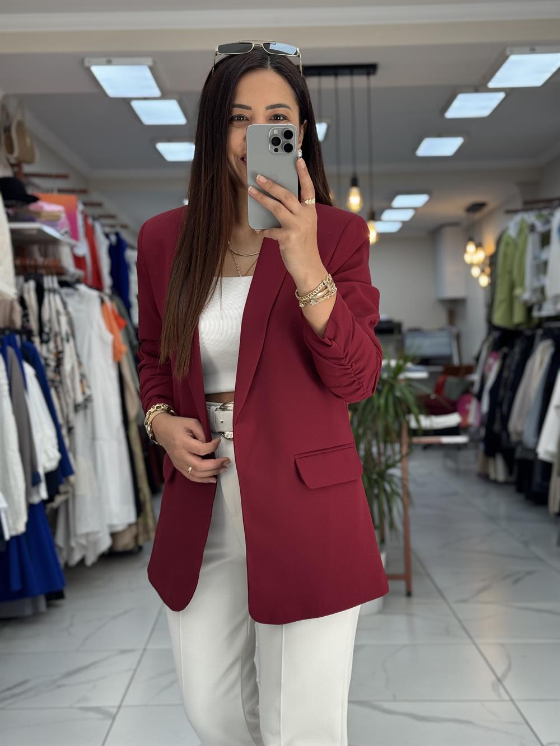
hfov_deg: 30.3
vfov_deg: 39.7
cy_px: 373
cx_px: 280
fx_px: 1035
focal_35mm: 48
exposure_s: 1/100
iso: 64
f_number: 1.78
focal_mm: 6.76
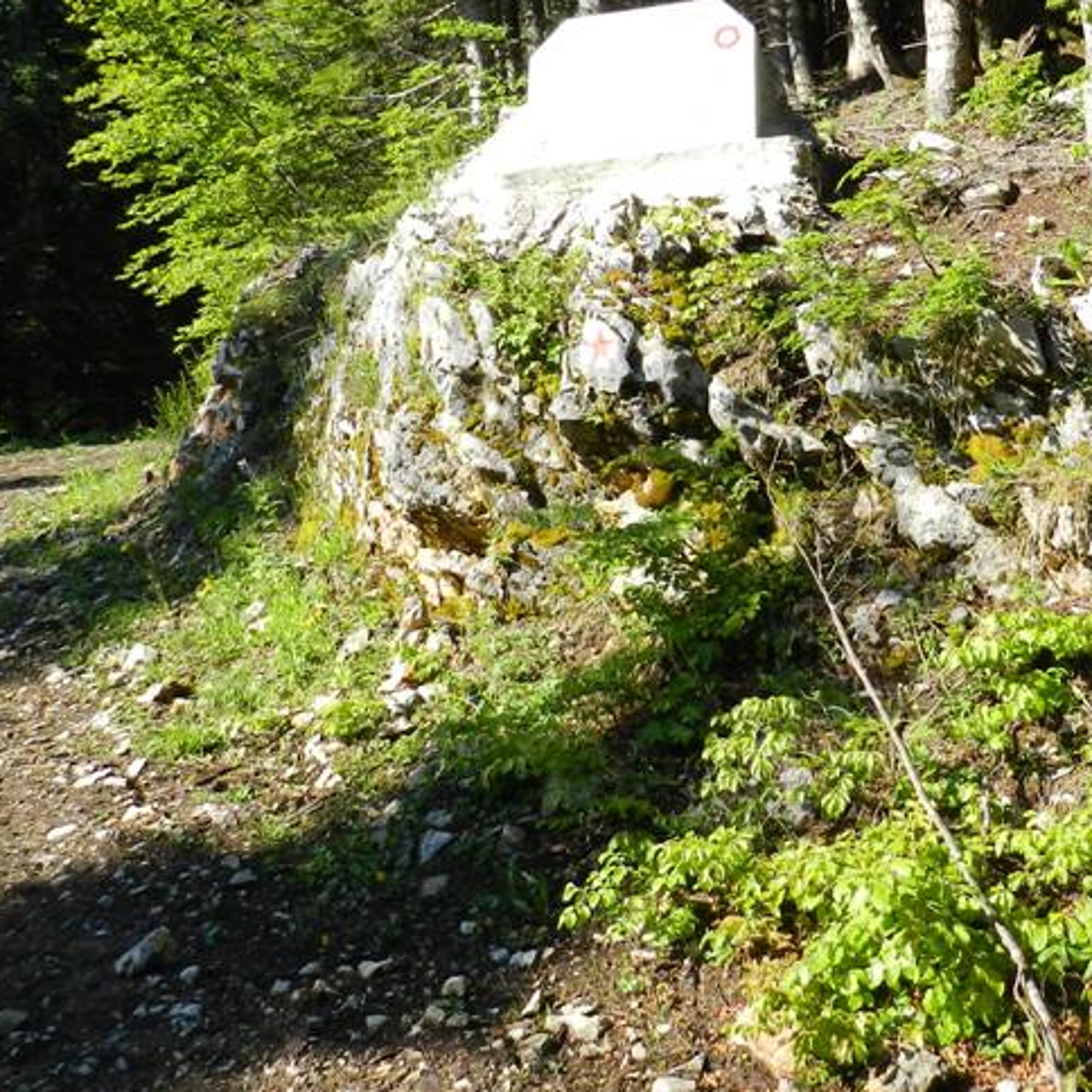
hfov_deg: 38.8
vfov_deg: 38.6
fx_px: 1535
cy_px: 341
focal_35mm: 43
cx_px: 711
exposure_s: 1/640
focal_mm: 4
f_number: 3.4
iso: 160
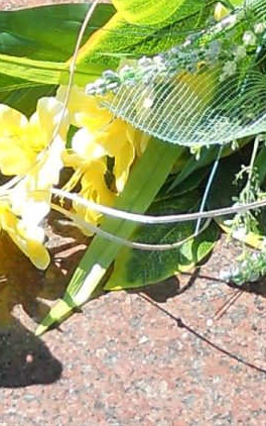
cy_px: -316
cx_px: 142
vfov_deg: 10.0
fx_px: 2318
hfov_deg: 6.6
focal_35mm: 200
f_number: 3.1
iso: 80
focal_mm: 6.72
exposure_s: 1/320
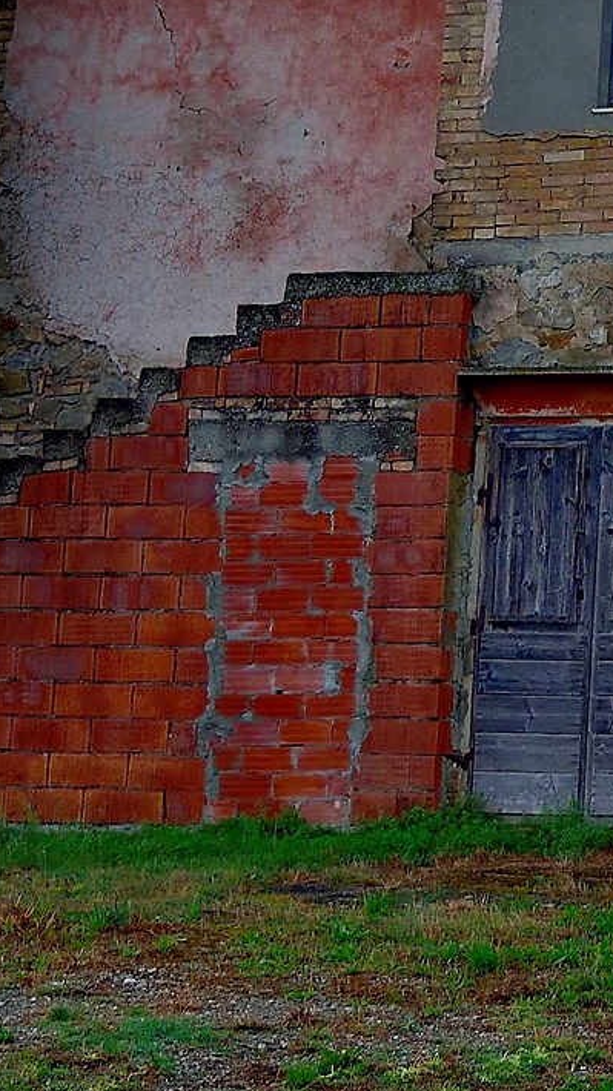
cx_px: 1370
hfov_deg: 12.0
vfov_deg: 24.8
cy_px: 315
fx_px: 2458
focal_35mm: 85
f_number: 4.5
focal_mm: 24
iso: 400
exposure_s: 1/50
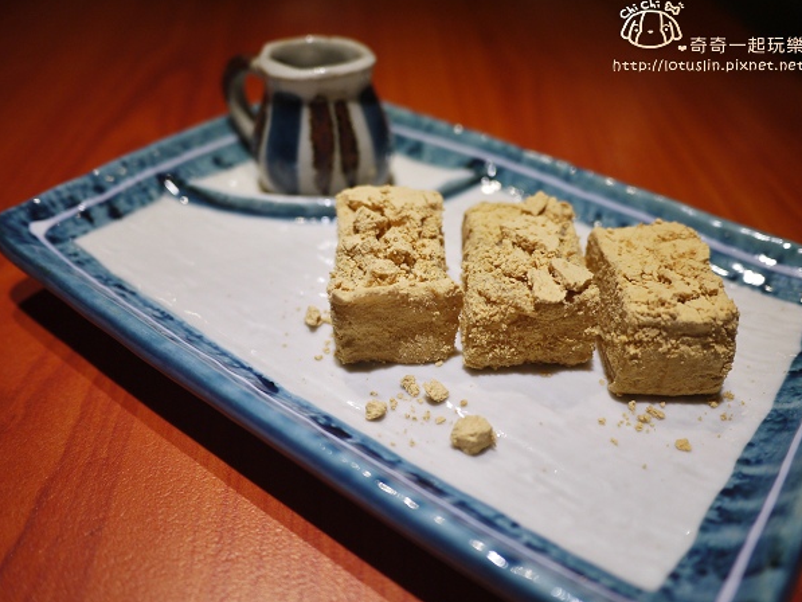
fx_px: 695
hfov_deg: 59.9
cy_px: 310
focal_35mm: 30
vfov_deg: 46.8
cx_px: 425
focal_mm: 14
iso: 200
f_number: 2.5
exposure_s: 1/60
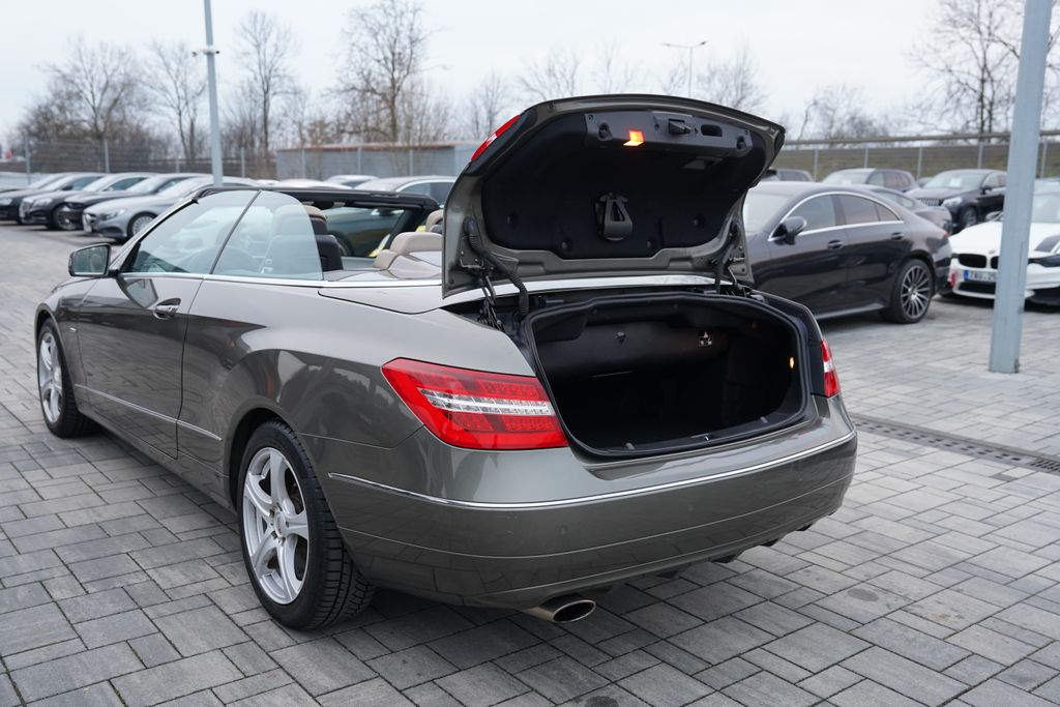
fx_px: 972
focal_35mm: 33
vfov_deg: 40.0
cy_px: 354
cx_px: 530
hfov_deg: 57.2
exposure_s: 1/160
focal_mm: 33
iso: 1250
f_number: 4
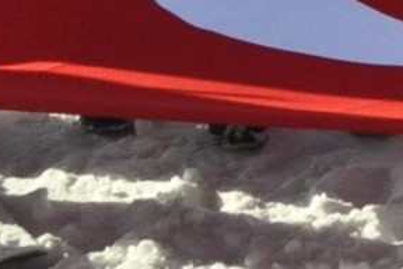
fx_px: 2250
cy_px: -572
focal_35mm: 201
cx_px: 966
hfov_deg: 9.2
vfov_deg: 6.2
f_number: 13
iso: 1600
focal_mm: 18
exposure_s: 1/640
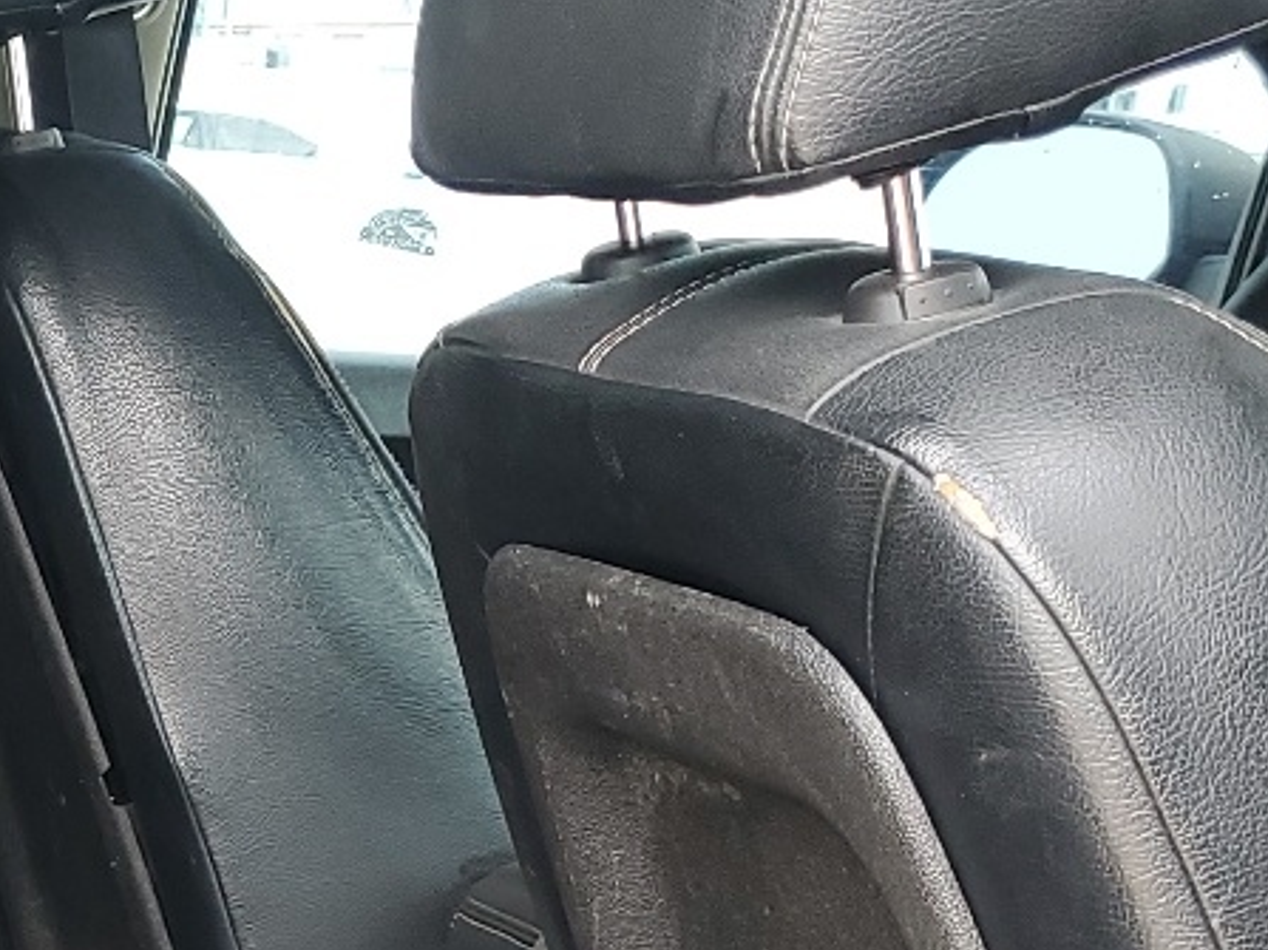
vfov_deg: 15.4
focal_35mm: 93
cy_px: 1083
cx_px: -431
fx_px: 3406
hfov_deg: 19.3
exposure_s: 1/120
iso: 61
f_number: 1.5
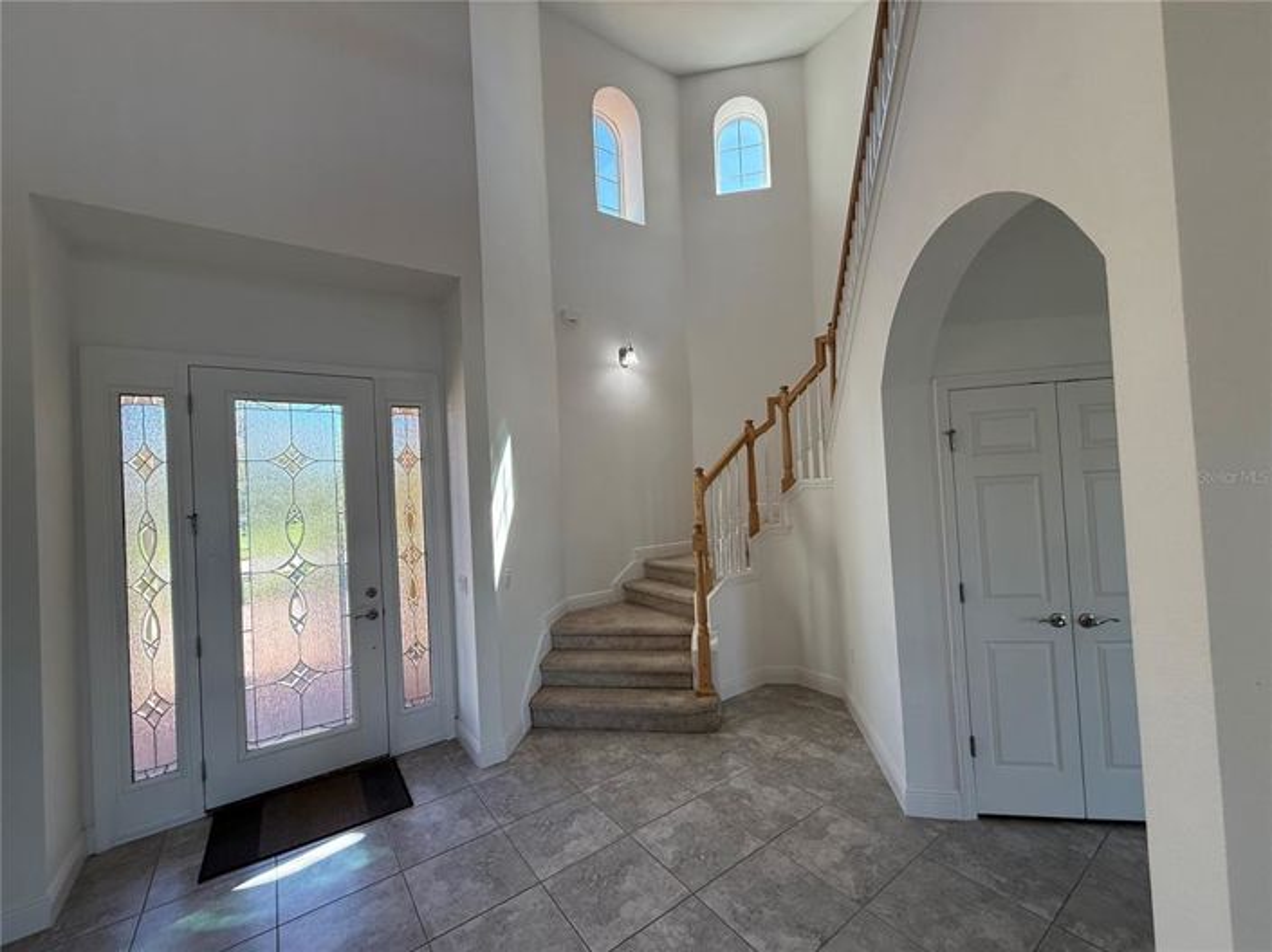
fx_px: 514
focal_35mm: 14
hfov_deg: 102.1
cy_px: 476
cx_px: 636
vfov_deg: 85.6
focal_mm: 2.22
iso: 80
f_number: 2.2
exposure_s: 1/120
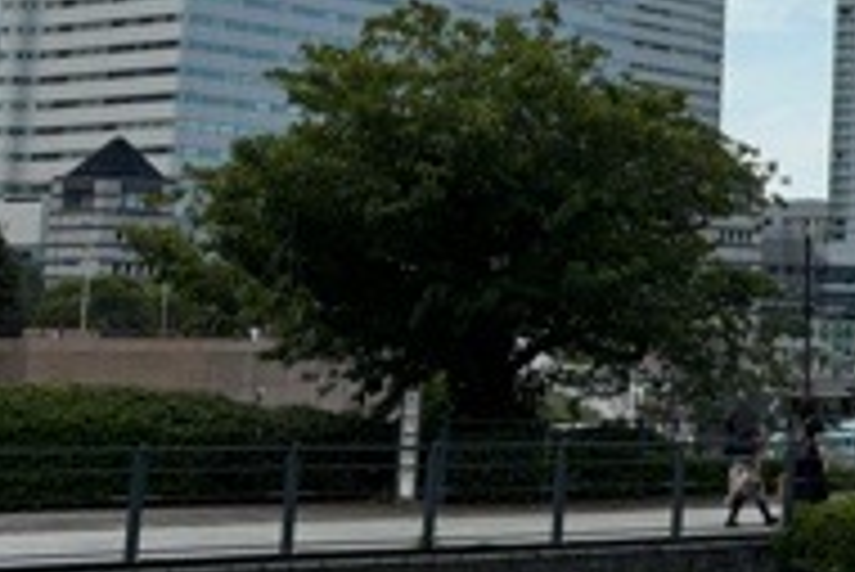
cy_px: -23
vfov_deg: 14.8
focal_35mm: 91
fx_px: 2163
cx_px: 1071
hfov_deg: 20.6
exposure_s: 1/4425
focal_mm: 5.96
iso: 50
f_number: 1.6
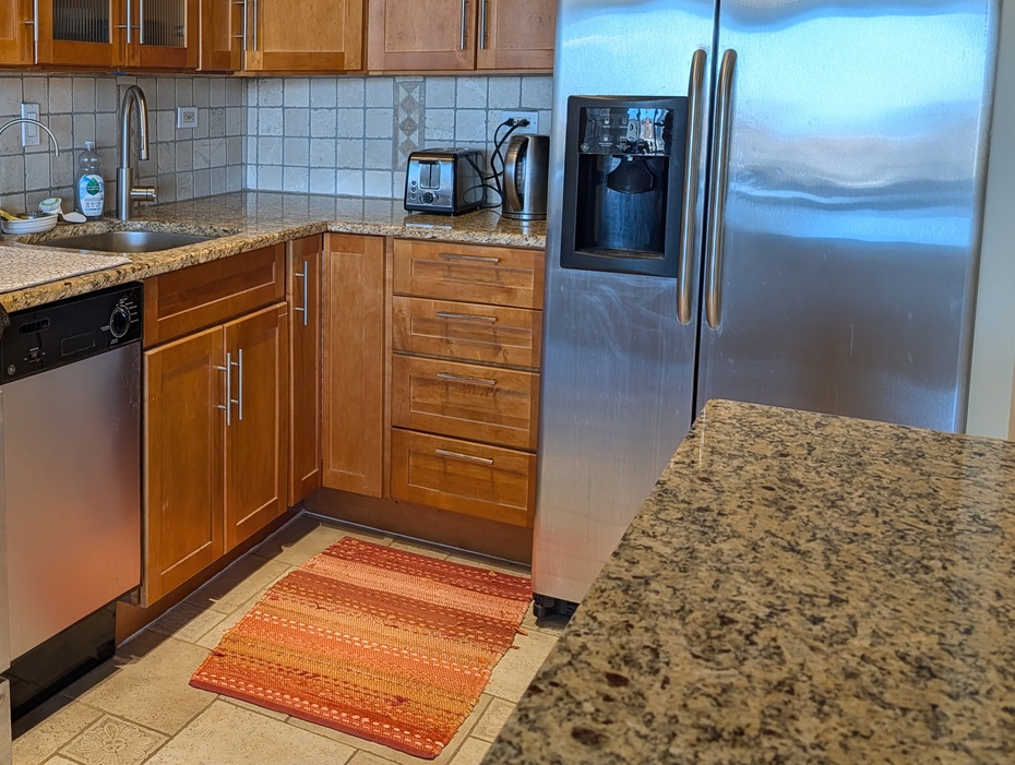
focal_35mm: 37
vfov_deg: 37.9
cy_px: 202
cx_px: 234
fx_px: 1087
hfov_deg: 47.8
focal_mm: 6.9
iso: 81
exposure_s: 1/120
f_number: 1.68
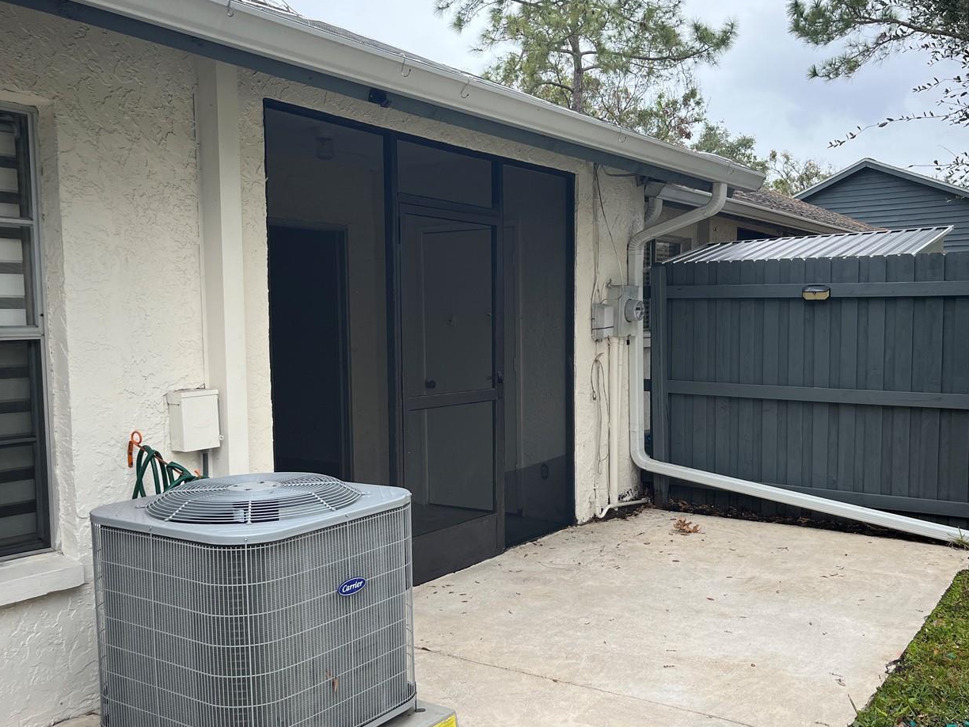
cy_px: 396
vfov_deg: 41.8
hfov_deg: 54.0
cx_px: 491
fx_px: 952
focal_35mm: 34
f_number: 1.6
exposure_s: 1/649
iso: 50
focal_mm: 5.1
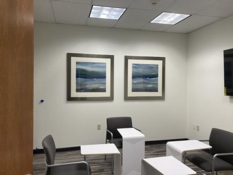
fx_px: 188
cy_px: 88
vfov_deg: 49.7
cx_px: 116
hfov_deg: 63.4
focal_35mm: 28
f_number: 1.8
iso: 64
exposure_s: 1/120
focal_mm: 3.99
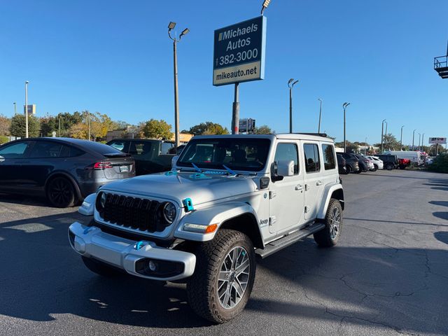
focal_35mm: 24
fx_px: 311
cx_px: 224
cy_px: 168
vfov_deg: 56.8
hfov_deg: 71.6
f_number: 1.78
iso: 80
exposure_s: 1/4167
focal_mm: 6.76
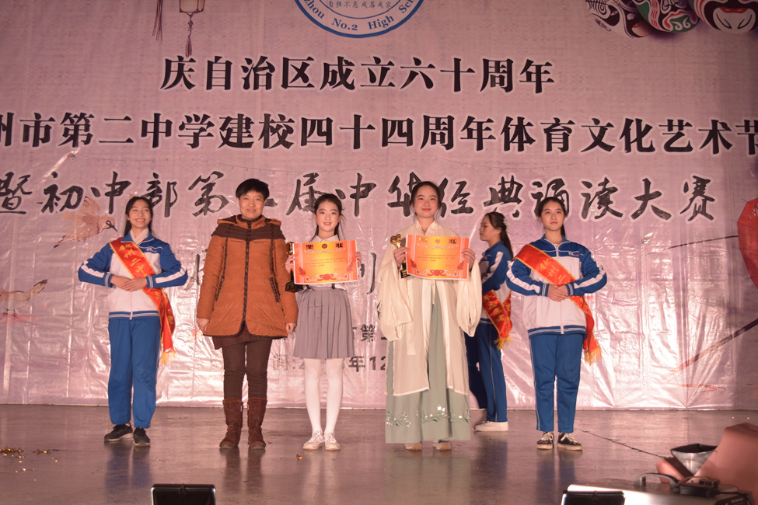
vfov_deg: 32.2
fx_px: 874
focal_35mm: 42
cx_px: 376
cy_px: 251
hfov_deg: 46.9
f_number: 5
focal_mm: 27
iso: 320
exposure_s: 1/100
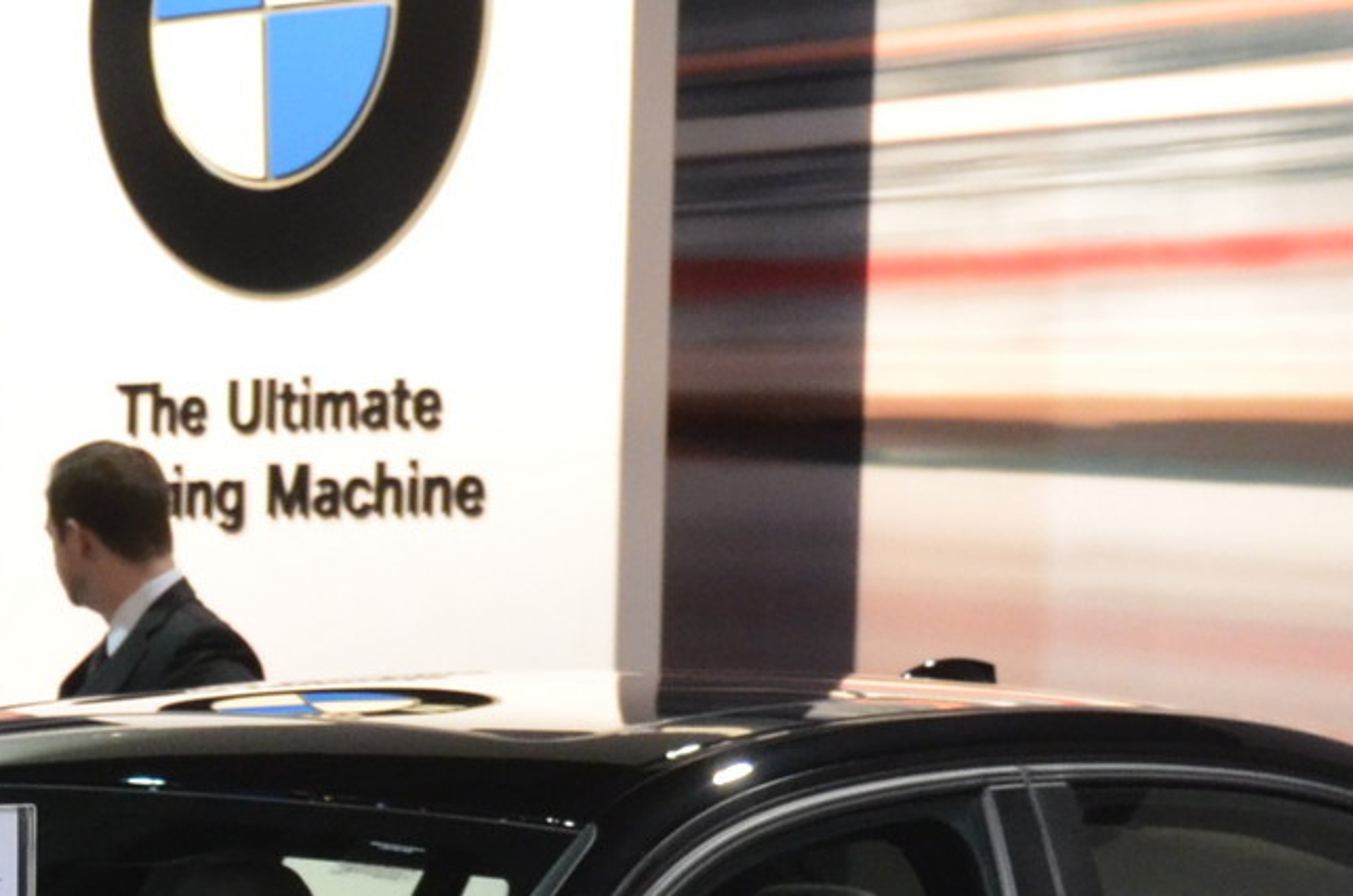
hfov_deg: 14.4
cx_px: -25
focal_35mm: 140
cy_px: 1601
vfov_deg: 9.3
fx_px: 5251
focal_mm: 24
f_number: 3.8
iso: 1600
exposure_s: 1/80
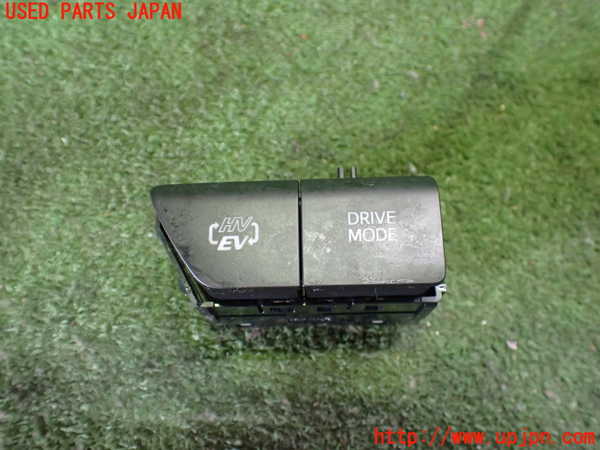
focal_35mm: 30
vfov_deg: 46.8
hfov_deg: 60.0
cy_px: 225
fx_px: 520
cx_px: 300
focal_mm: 5.4
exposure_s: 1/40
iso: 800
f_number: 2.3
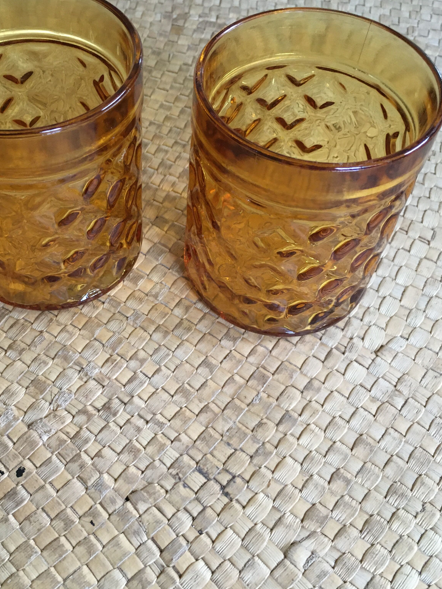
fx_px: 647
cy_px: 312
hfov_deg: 37.5
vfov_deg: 48.9
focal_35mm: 38
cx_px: 166
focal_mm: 4.15
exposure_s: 1/33
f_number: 2.2
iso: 200
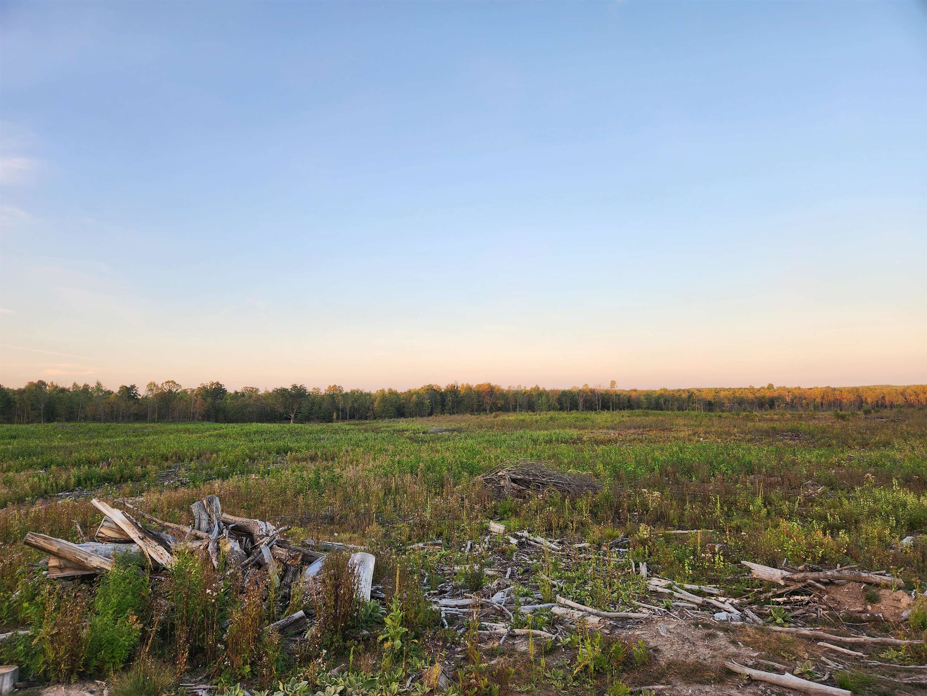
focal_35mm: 23
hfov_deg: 73.9
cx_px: 464
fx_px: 616
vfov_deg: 58.9
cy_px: 348
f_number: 1.8
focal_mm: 5.4
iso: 20
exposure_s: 1/188
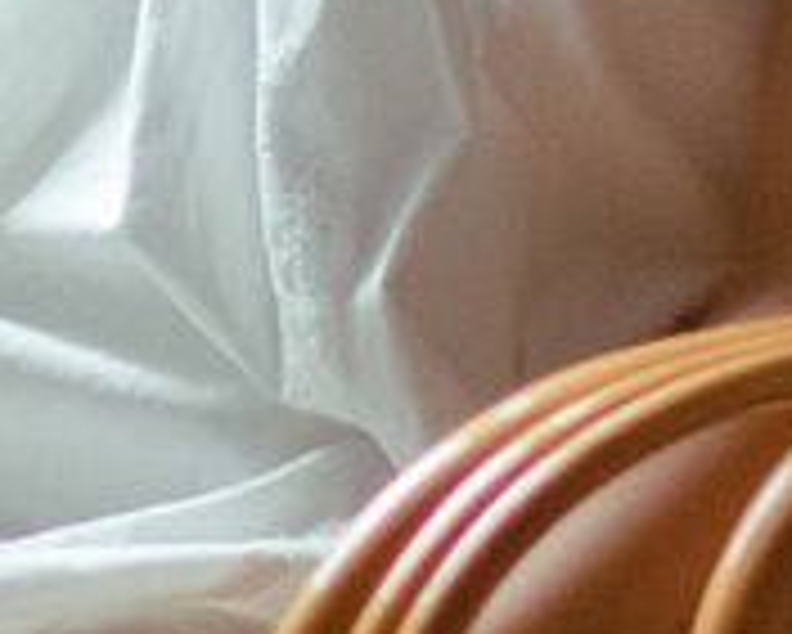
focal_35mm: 814
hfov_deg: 2.4
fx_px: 19091
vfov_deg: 1.9
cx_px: -153
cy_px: -333
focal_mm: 85
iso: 2000
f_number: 1.4
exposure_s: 1/800
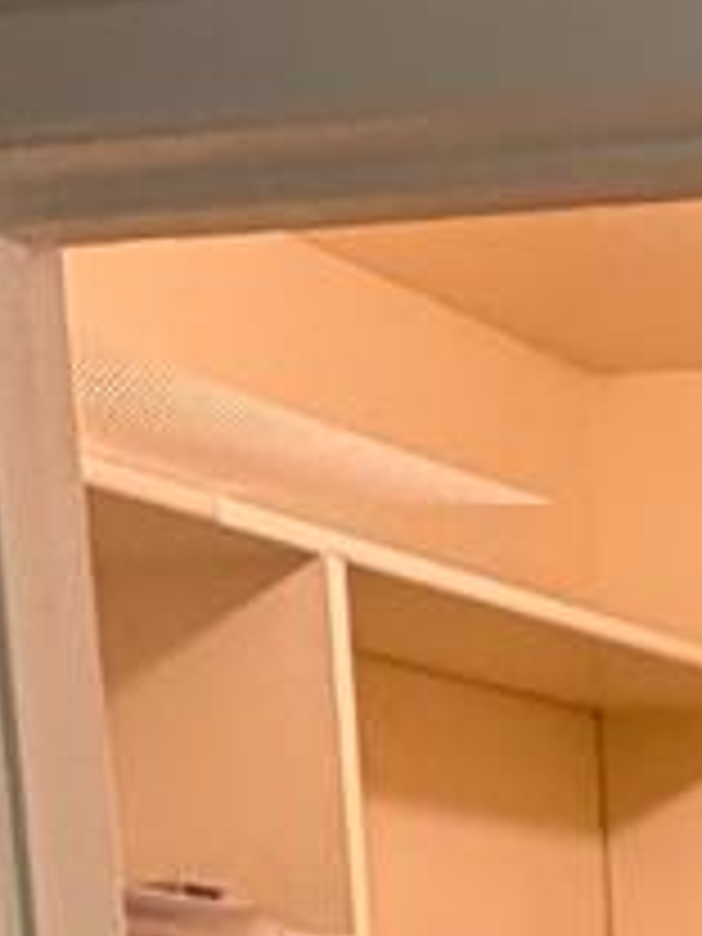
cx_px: 1591
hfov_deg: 12.2
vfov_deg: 16.2
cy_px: 1717
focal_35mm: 101
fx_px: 2731
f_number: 2.2
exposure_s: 1/120
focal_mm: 2.22
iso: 250
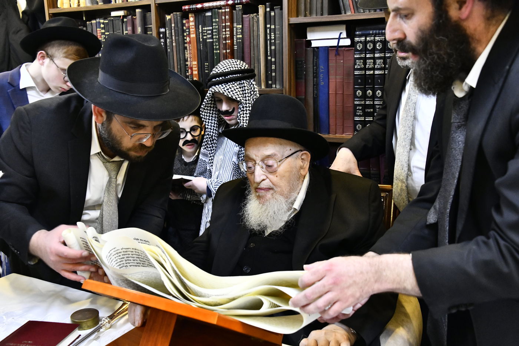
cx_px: 260
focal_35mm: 38
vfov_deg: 35.0
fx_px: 548
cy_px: 173
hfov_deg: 50.7
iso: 4000
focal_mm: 38
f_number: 5.6
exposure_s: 1/100
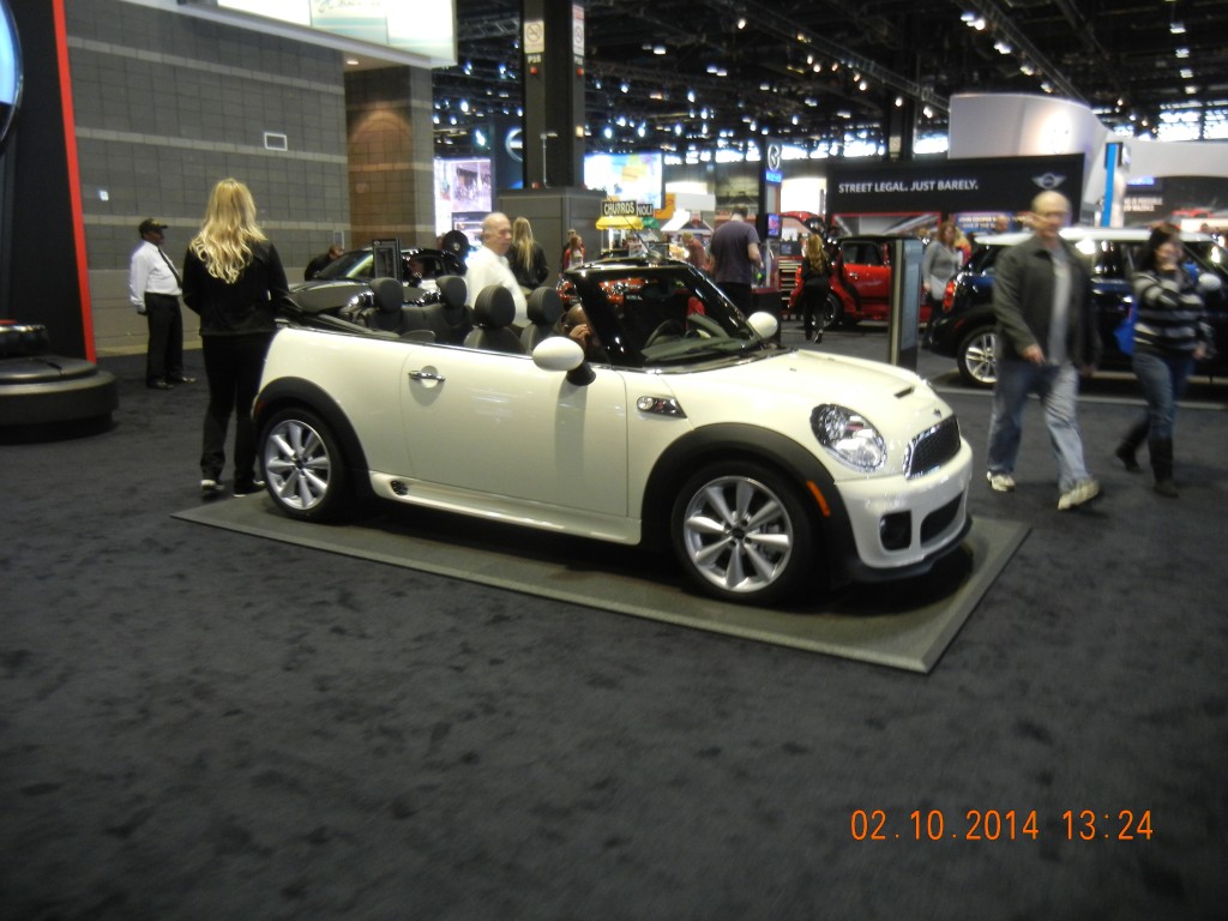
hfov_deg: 60.0
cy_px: 460
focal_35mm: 30
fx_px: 1064
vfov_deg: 46.8
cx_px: 614
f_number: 3.5
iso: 400
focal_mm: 5.4
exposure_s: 1/26.1
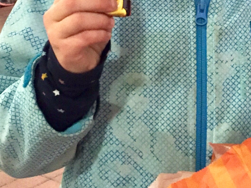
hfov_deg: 21.7
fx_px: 653
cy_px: -17
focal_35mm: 90
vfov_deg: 16.0
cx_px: 160
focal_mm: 4.15
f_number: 2.2
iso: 250
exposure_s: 1/17
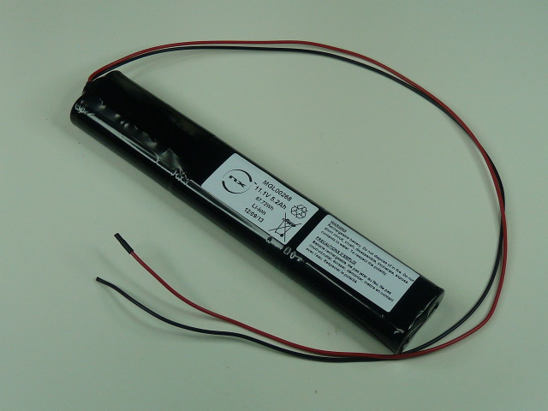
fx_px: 934
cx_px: 274
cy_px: 206
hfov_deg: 32.7
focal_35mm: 59
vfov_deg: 24.8
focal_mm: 6
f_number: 3.2
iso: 100
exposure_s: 1/100
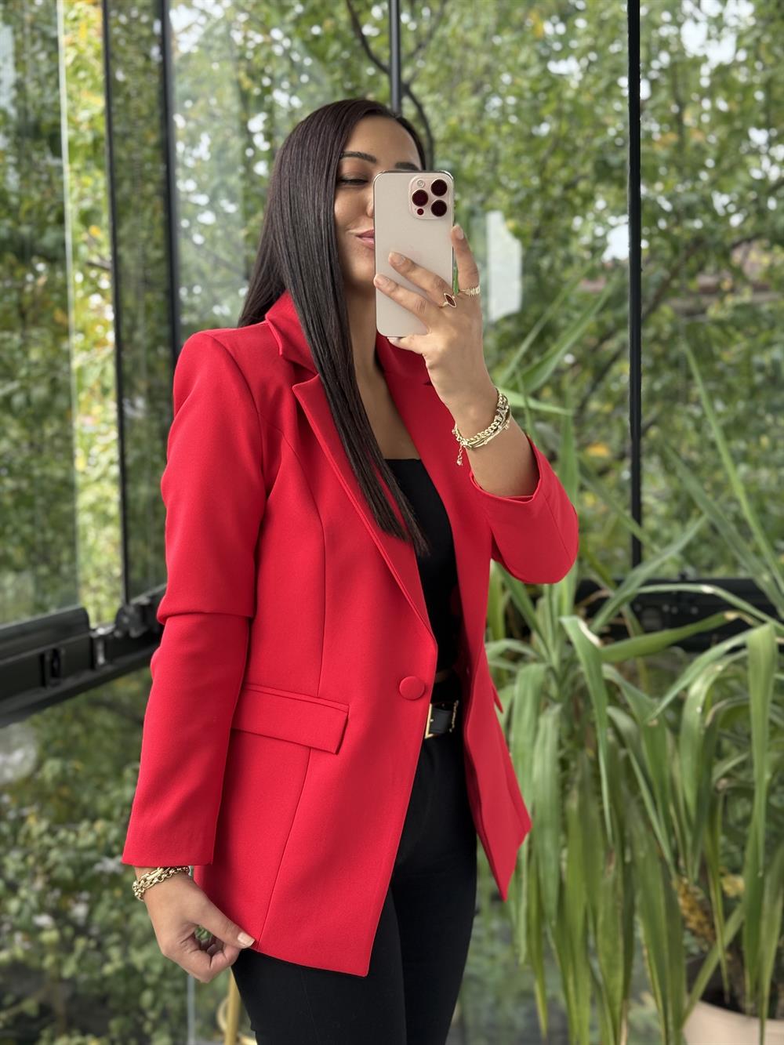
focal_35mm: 48
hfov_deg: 30.3
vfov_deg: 39.7
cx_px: 392
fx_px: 1449
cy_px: 522
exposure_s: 1/218
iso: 80
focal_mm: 6.76
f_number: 1.78
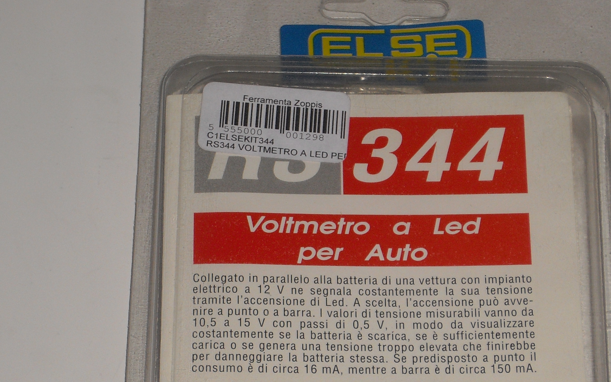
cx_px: 379
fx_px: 3031
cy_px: 312
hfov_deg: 11.5
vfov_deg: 7.2
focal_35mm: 182
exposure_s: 1/60
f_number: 5.2
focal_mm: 18.6
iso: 100
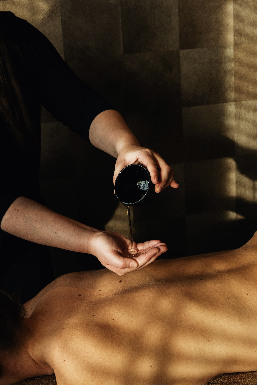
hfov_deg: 23.4
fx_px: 621
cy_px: 192
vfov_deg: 34.5
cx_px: 128
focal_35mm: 58
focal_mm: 38.5
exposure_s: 1/60
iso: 320
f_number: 5.6
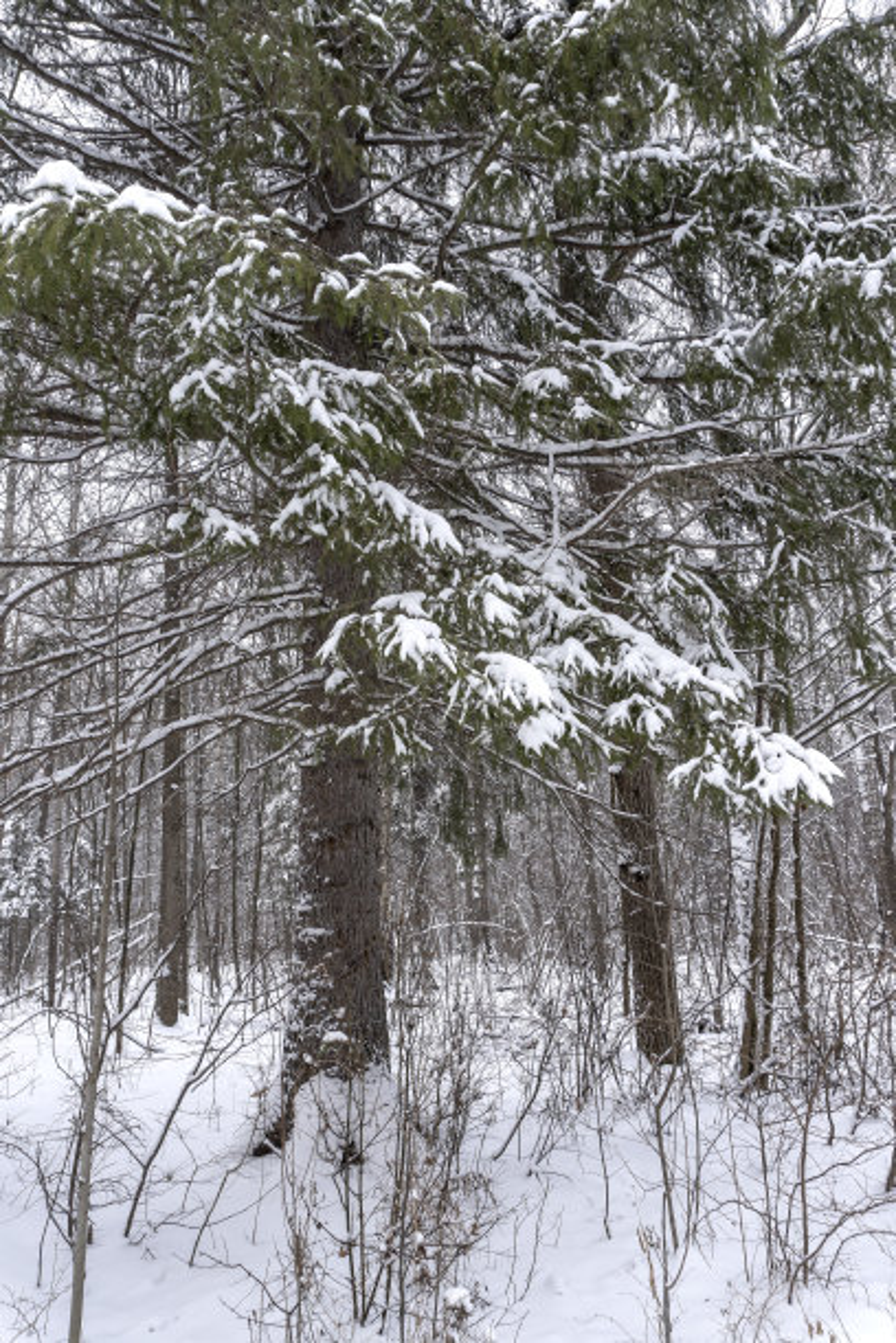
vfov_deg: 73.7
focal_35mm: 24
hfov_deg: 53.1
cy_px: 672
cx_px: 448
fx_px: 896
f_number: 6.3
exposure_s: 1/125
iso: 200
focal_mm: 16
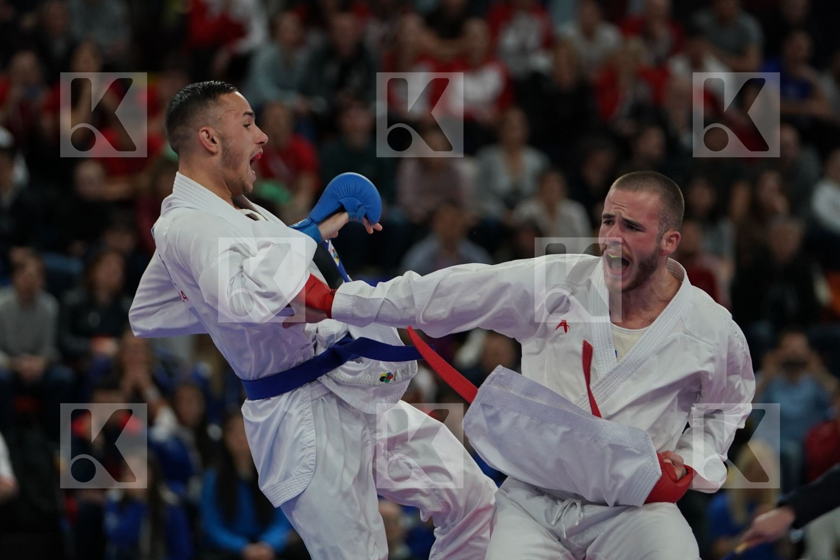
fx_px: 5763
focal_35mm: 247
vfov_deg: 5.6
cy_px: 280
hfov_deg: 8.3
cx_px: 420
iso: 1250
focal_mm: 165
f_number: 2.8
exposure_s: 1/1000
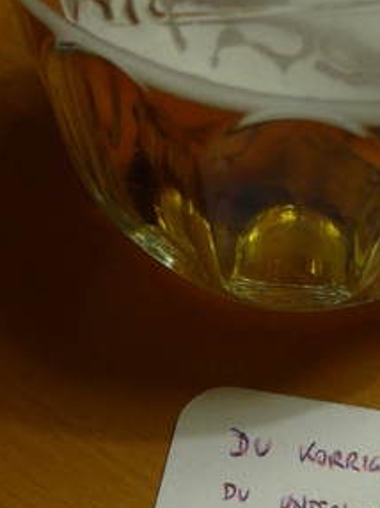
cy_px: 387
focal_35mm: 65
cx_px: 362
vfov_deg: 29.3
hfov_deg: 21.9
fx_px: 953
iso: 400
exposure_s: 1/40
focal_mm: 6
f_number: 2
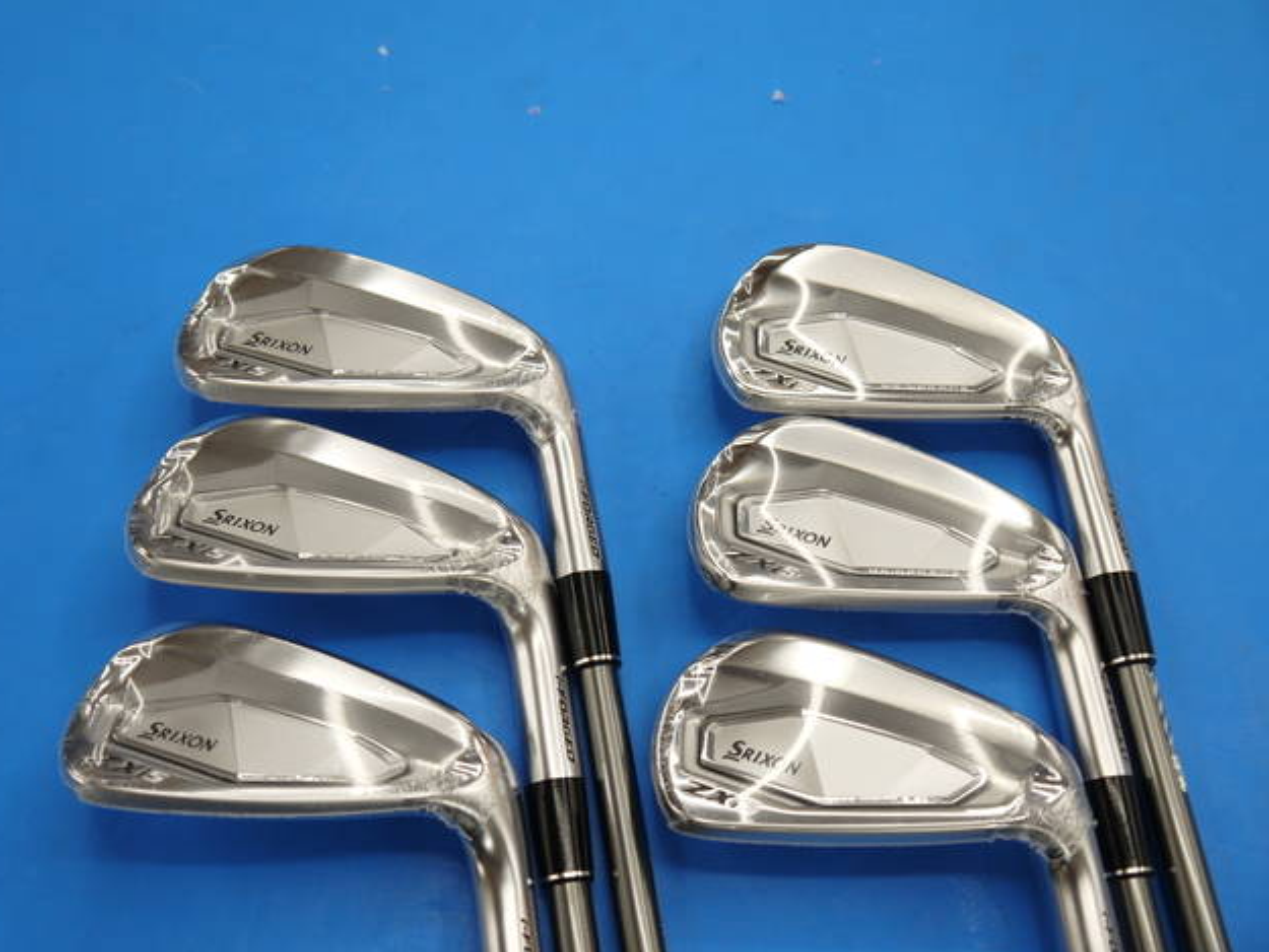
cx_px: 621
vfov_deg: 33.6
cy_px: 483
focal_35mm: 43
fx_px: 1577
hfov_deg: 43.8
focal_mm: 21
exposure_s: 1/80
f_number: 4.5
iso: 160
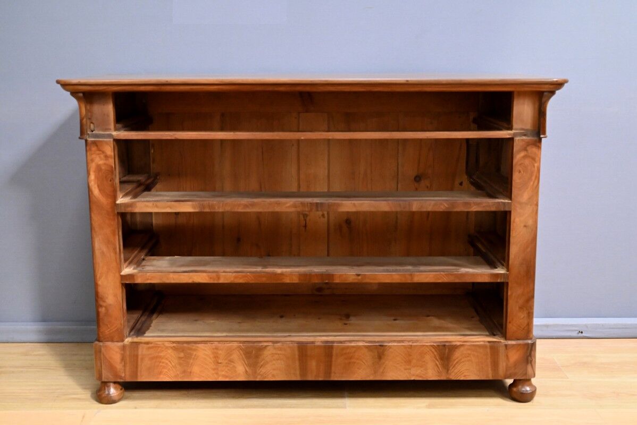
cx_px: 318
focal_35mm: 44
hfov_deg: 44.5
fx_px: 779
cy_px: 212
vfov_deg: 30.5
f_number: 6.3
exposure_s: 1/160
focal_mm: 44
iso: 5000
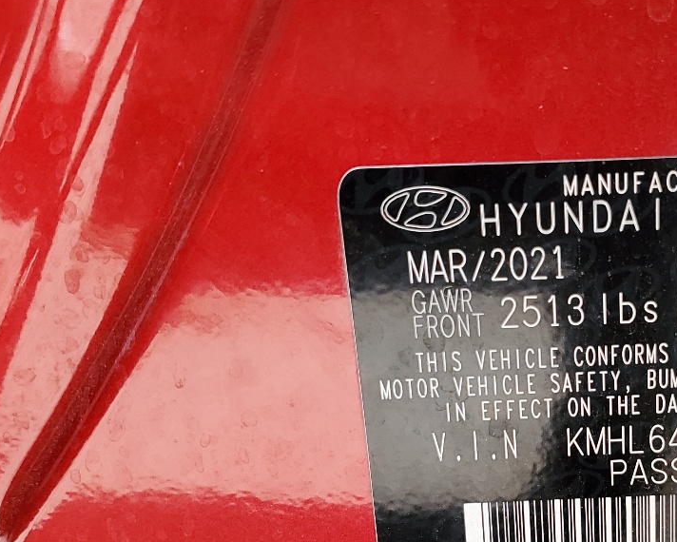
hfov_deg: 31.3
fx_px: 1142
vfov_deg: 26.3
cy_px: 420
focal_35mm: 57
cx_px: 621
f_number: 1.5
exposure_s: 1/120
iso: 52
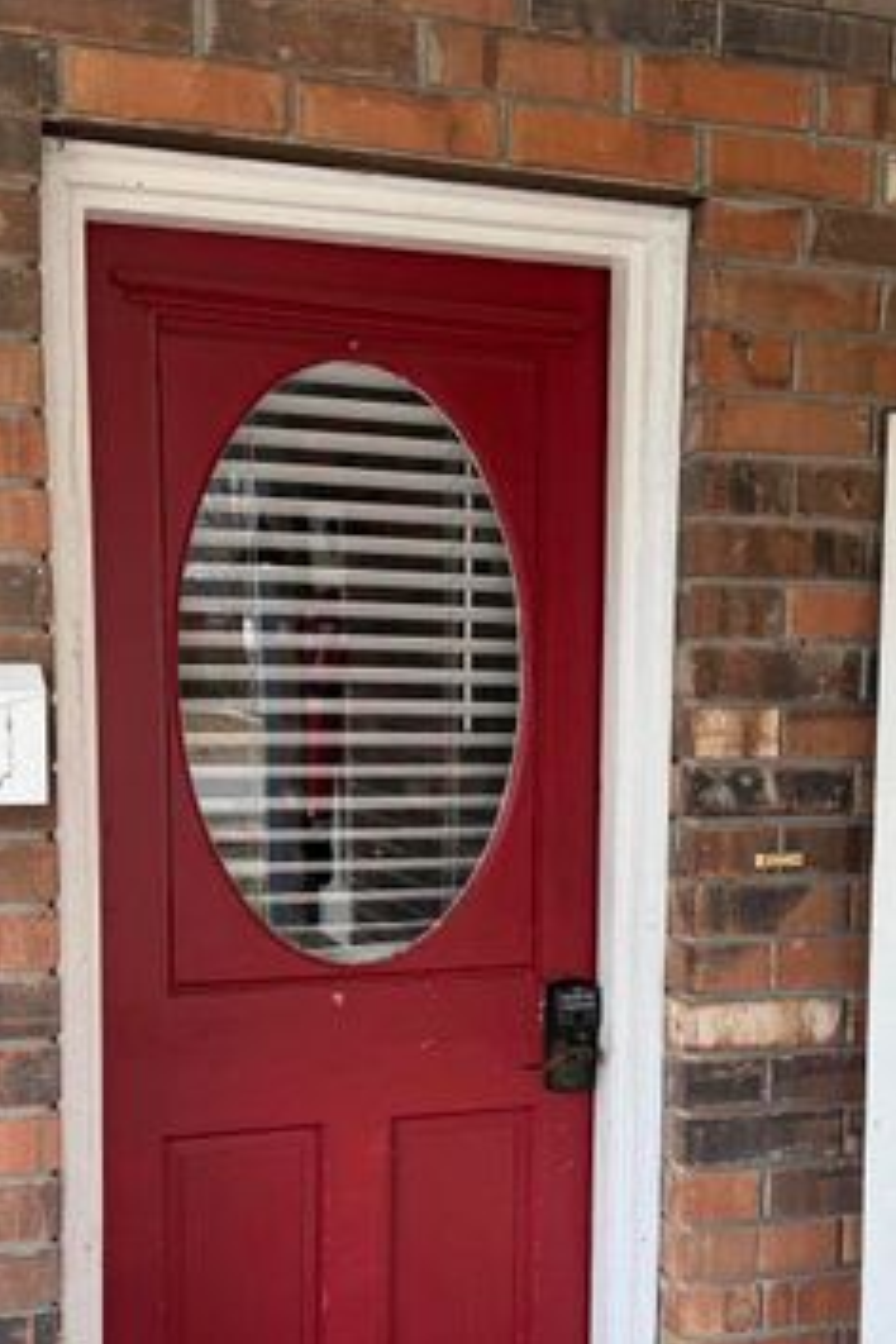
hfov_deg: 28.6
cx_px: 551
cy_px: 868
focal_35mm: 47
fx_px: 1755
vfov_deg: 41.5
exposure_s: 1/426
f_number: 1.78
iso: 80
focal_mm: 6.76
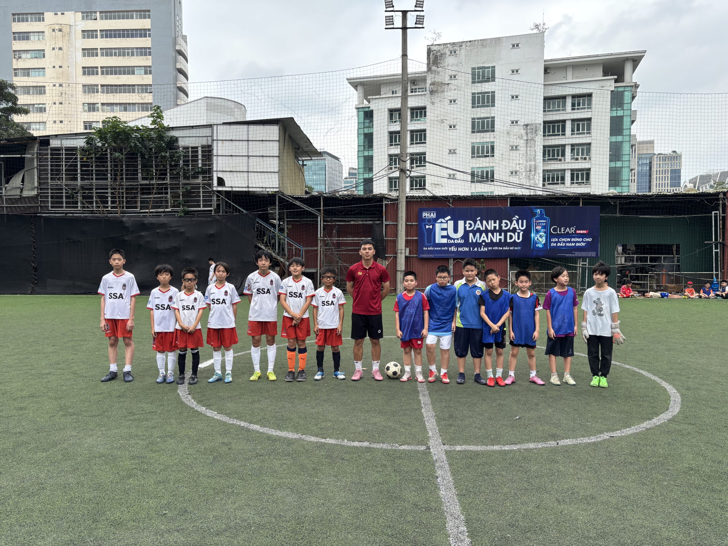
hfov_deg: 67.3
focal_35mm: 26
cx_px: 364
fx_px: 547
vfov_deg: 53.1
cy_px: 273
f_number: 1.6
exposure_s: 1/1037
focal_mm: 5.96
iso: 50
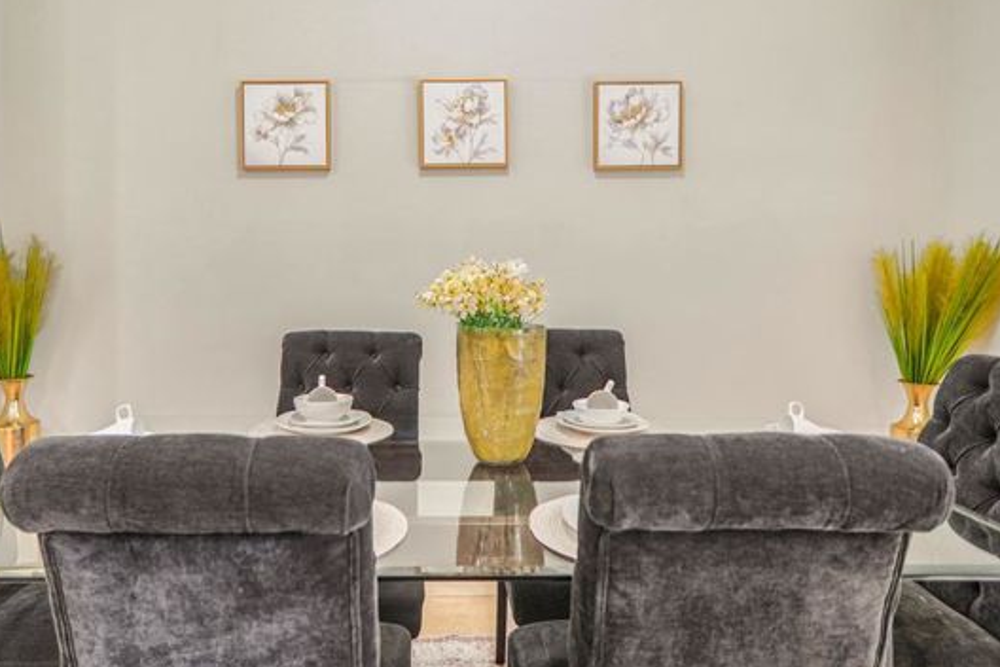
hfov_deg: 73.3
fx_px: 667
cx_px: 429
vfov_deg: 52.8
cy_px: 268
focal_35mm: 24
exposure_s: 1/30
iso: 200
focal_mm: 12
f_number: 2
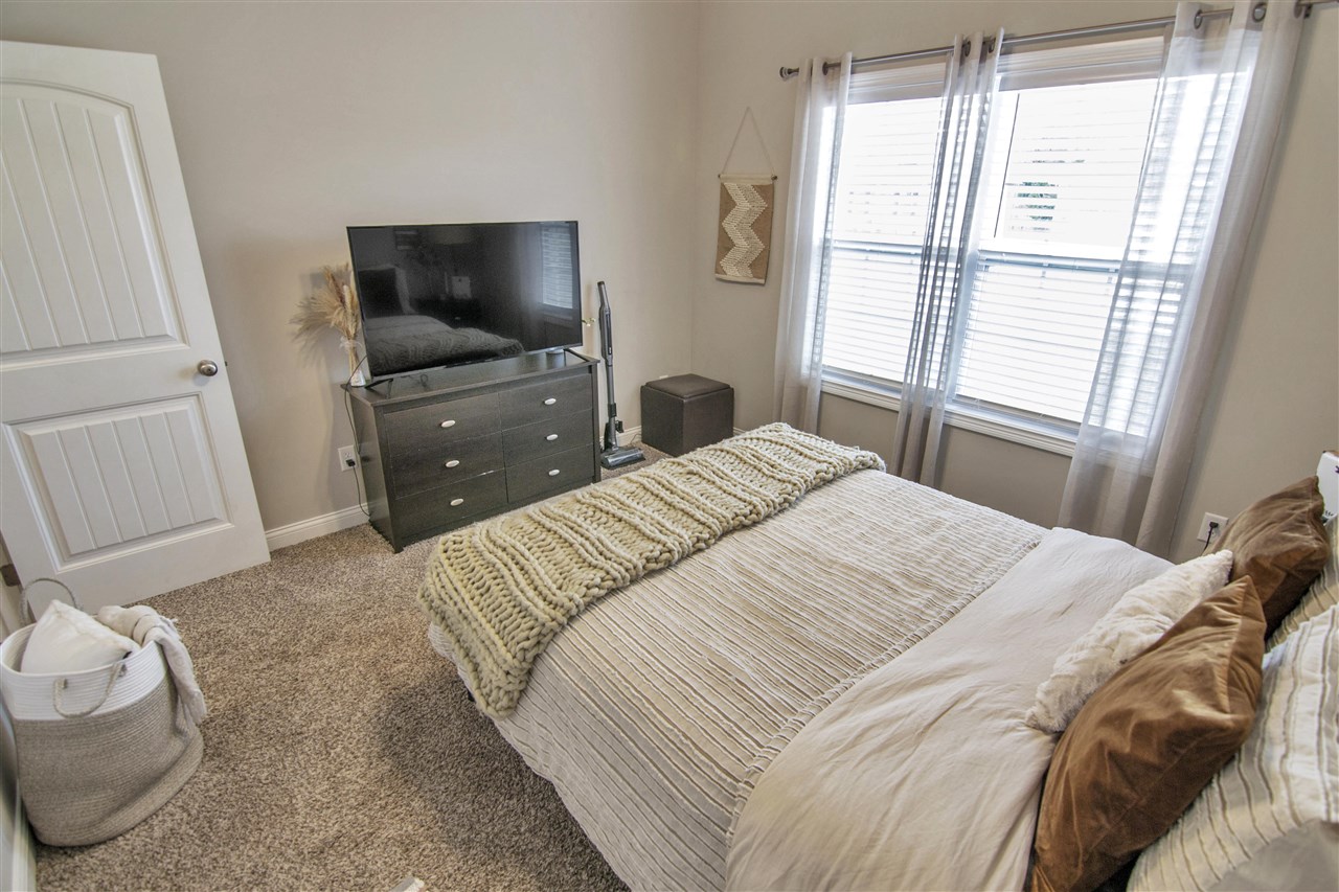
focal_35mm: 16
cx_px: 670
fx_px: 614
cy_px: 446
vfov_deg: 72.0
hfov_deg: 95.0
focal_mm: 11
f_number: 5.6
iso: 100
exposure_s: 1/6
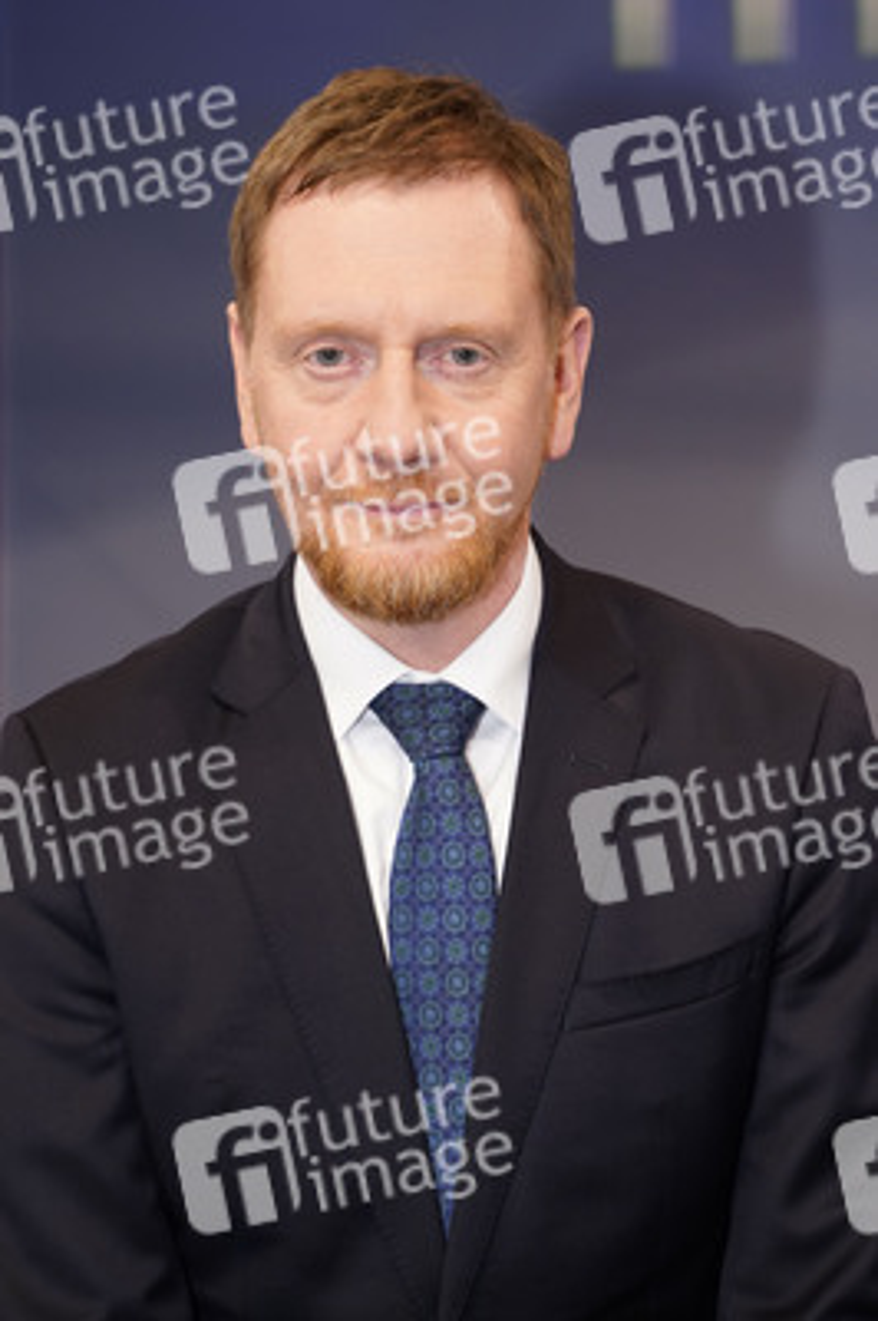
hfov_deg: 20.0
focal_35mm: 68
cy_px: 660
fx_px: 2492
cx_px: 439
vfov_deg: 29.7
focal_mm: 68
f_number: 5.6
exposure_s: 1/125
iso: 2000
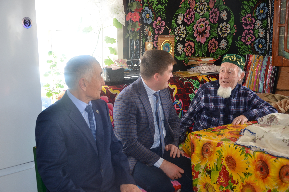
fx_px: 421
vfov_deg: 25.6
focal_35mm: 52
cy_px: 96
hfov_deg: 37.9
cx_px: 144
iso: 400
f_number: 4.5
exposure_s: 1/60
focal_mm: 35
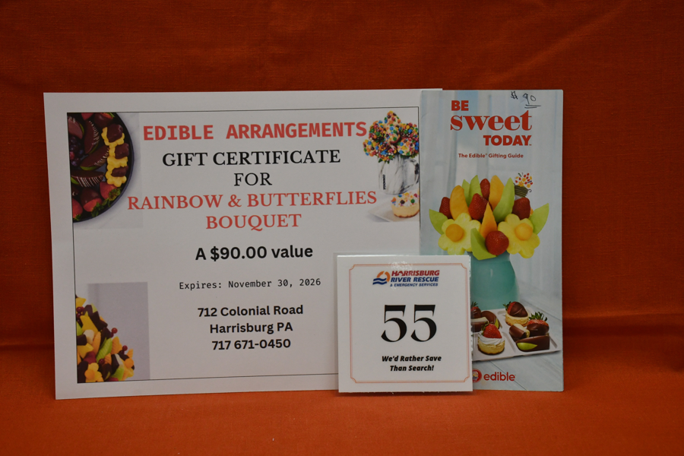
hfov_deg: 35.1
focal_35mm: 57
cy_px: 228
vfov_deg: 23.8
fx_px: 1083
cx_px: 342
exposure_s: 1/160
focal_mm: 38
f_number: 6.3
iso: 1250
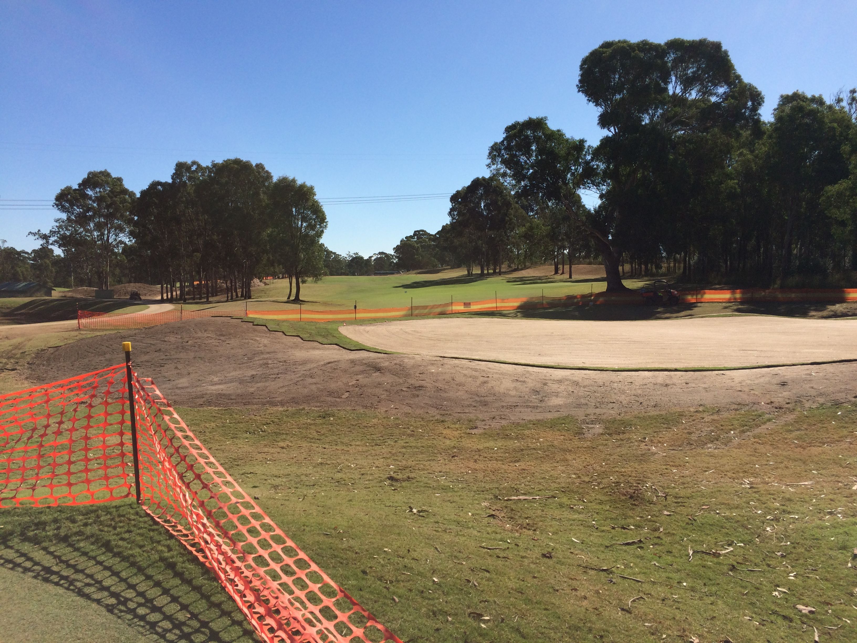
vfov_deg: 48.2
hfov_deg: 61.7
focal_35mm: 29
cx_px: 428
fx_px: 718
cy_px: 322
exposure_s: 1/2933
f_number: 2.2
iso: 32
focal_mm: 4.15
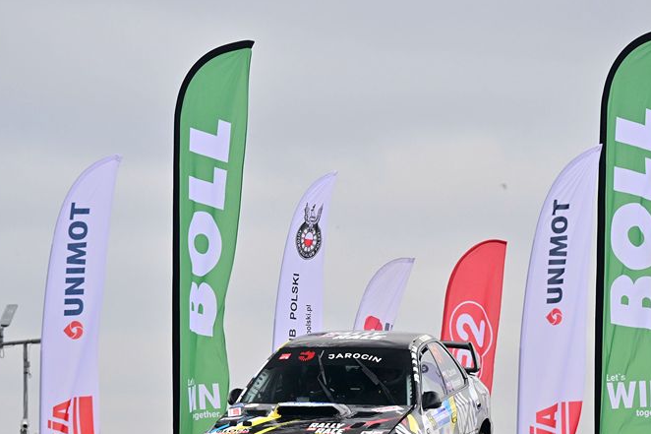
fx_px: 4754
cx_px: 324
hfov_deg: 7.8
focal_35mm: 263
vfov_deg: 5.2
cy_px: 358
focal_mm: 145
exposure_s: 1/800
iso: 500
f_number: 3.2
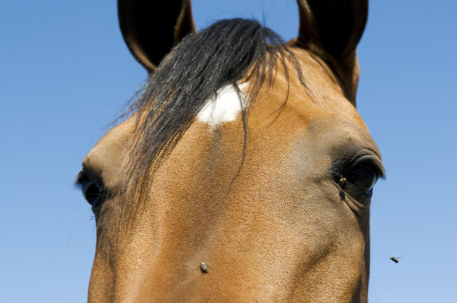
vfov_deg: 16.5
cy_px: 152
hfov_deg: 24.6
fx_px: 1046
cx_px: 228
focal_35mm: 82
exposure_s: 1/500
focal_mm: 55
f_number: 7.1
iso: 200
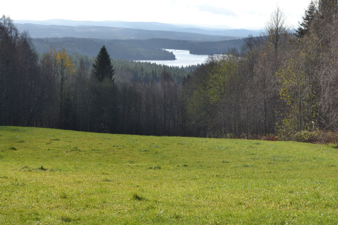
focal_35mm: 92
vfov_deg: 14.9
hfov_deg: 22.3
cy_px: 104
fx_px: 859
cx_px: 181
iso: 100
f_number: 8
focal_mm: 55
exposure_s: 1/250
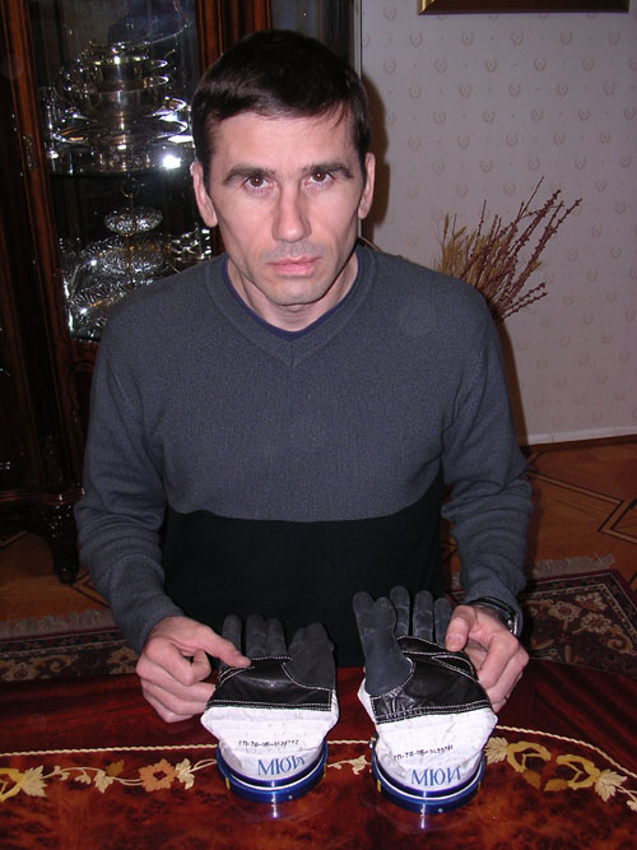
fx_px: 933
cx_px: 318
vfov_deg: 49.0
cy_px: 425
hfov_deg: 37.7
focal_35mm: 38
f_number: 2.8
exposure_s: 1/60.1
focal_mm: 5.8
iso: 100
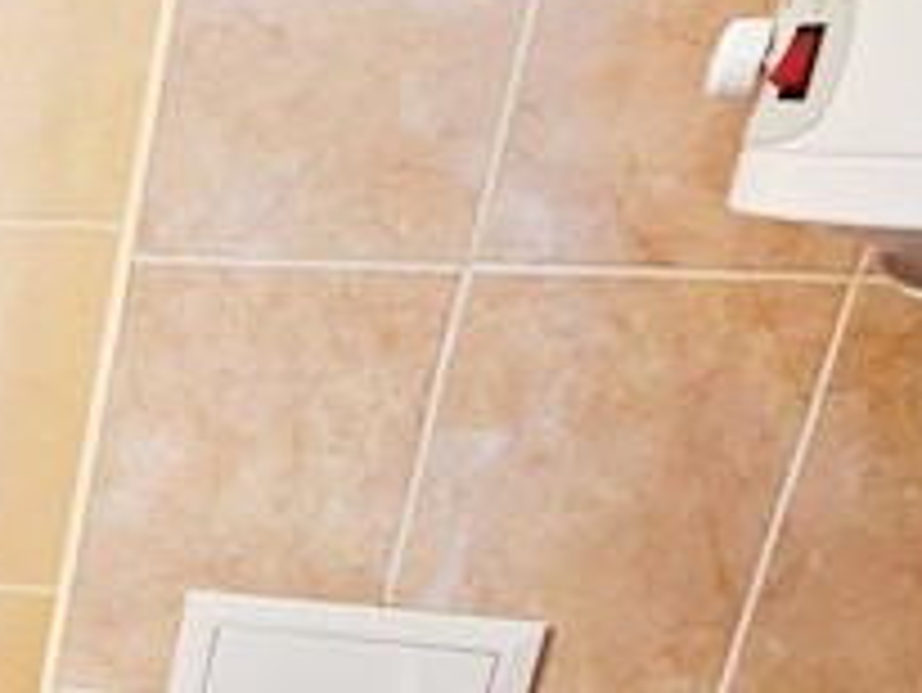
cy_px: 981
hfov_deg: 21.3
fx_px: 1732
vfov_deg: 20.1
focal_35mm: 65
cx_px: -679
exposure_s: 1/33.3
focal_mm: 1.7
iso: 500
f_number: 2.2
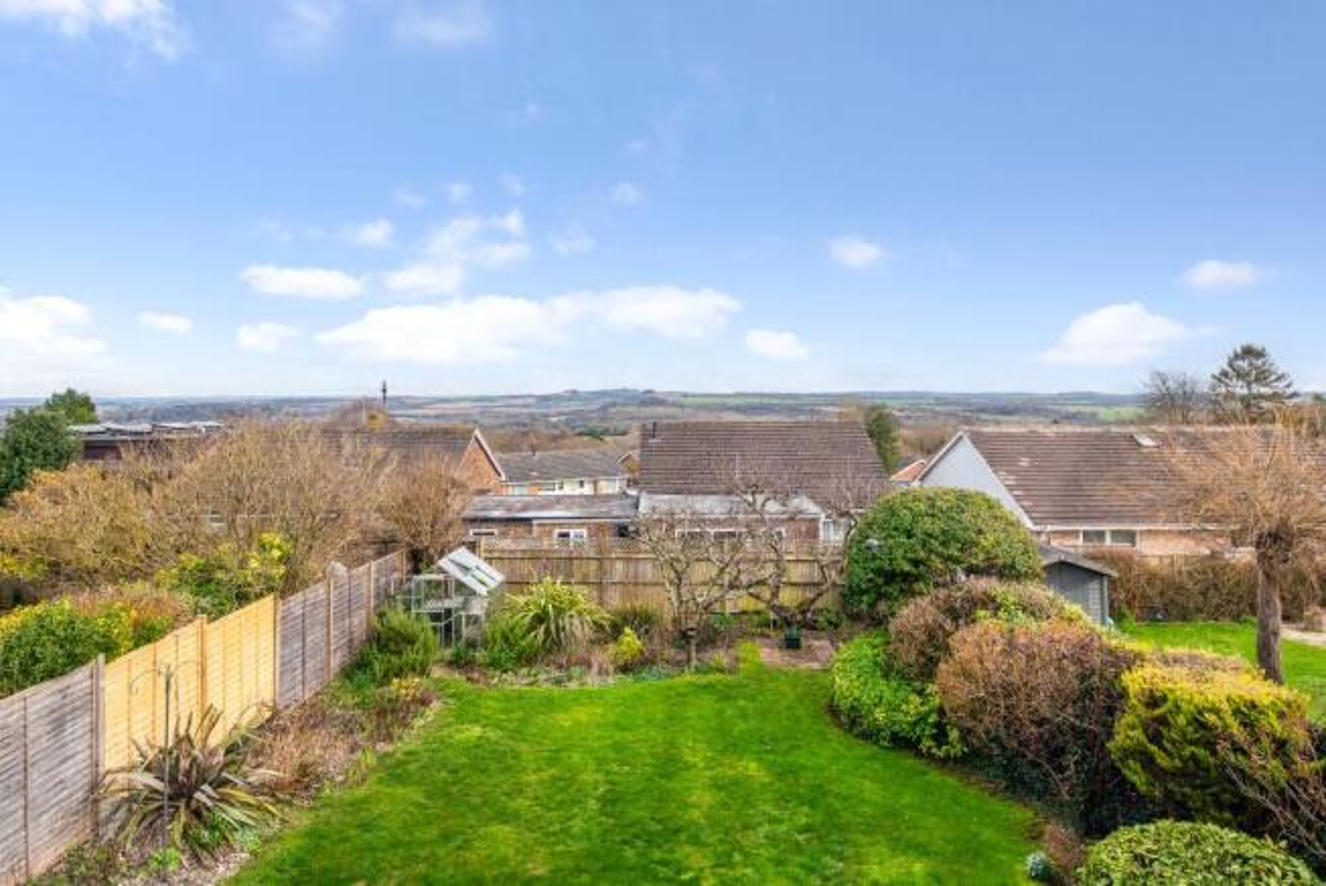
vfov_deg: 59.6
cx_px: 663
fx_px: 774
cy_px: 443
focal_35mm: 21
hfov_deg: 81.2
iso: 400
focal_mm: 21
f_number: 7.1
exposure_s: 1/250
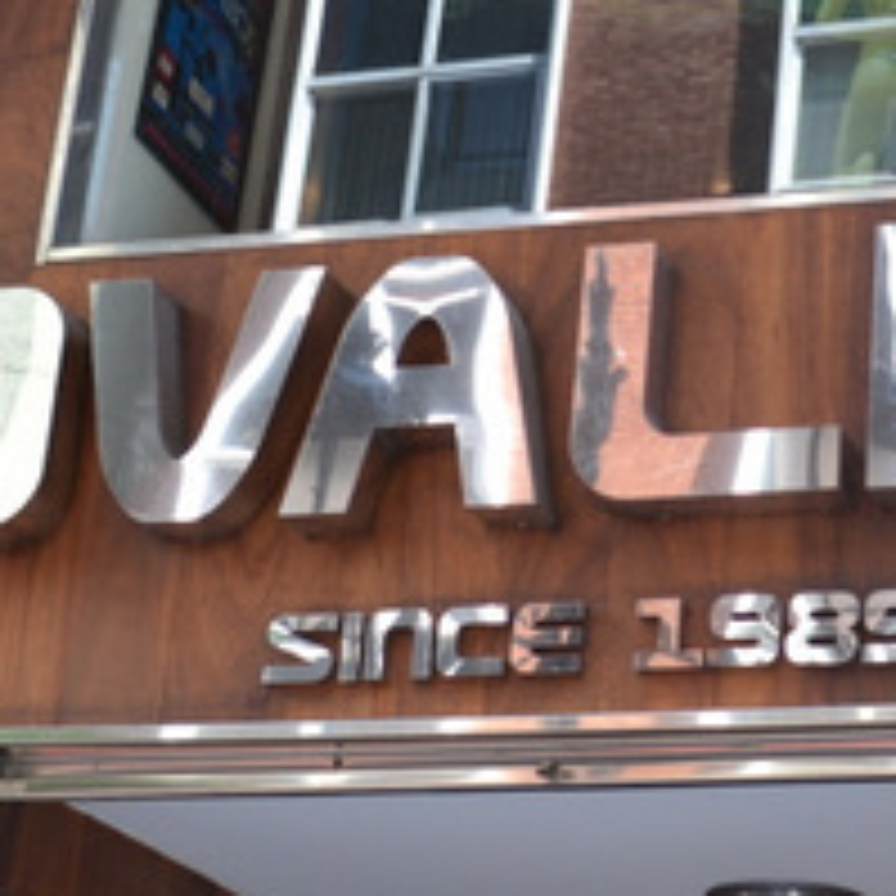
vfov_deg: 18.0
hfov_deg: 17.8
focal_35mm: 96
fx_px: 2811
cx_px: 851
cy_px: 243
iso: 320
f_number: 5.6
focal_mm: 20
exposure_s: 1/125
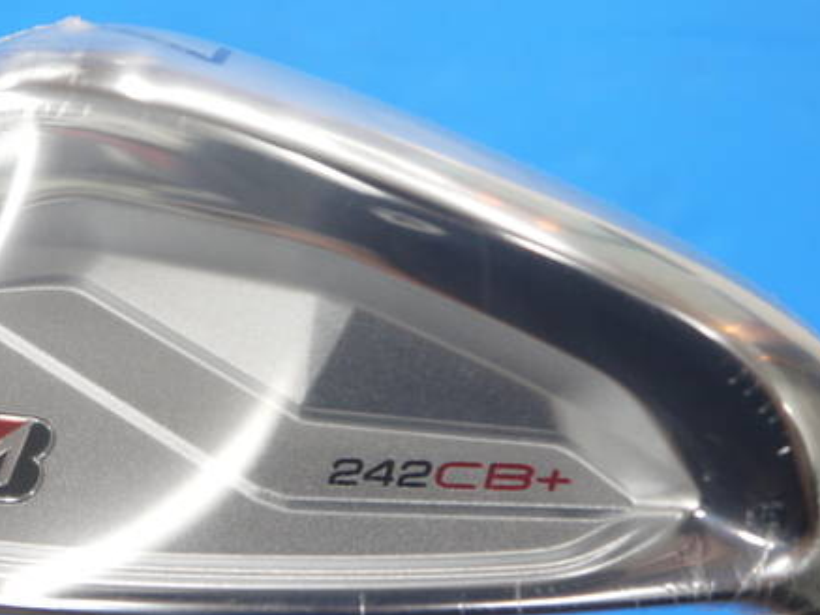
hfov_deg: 16.0
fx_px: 2914
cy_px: 341
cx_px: 321
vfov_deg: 12.1
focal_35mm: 123
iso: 640
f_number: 5.6
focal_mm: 42
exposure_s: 1/80
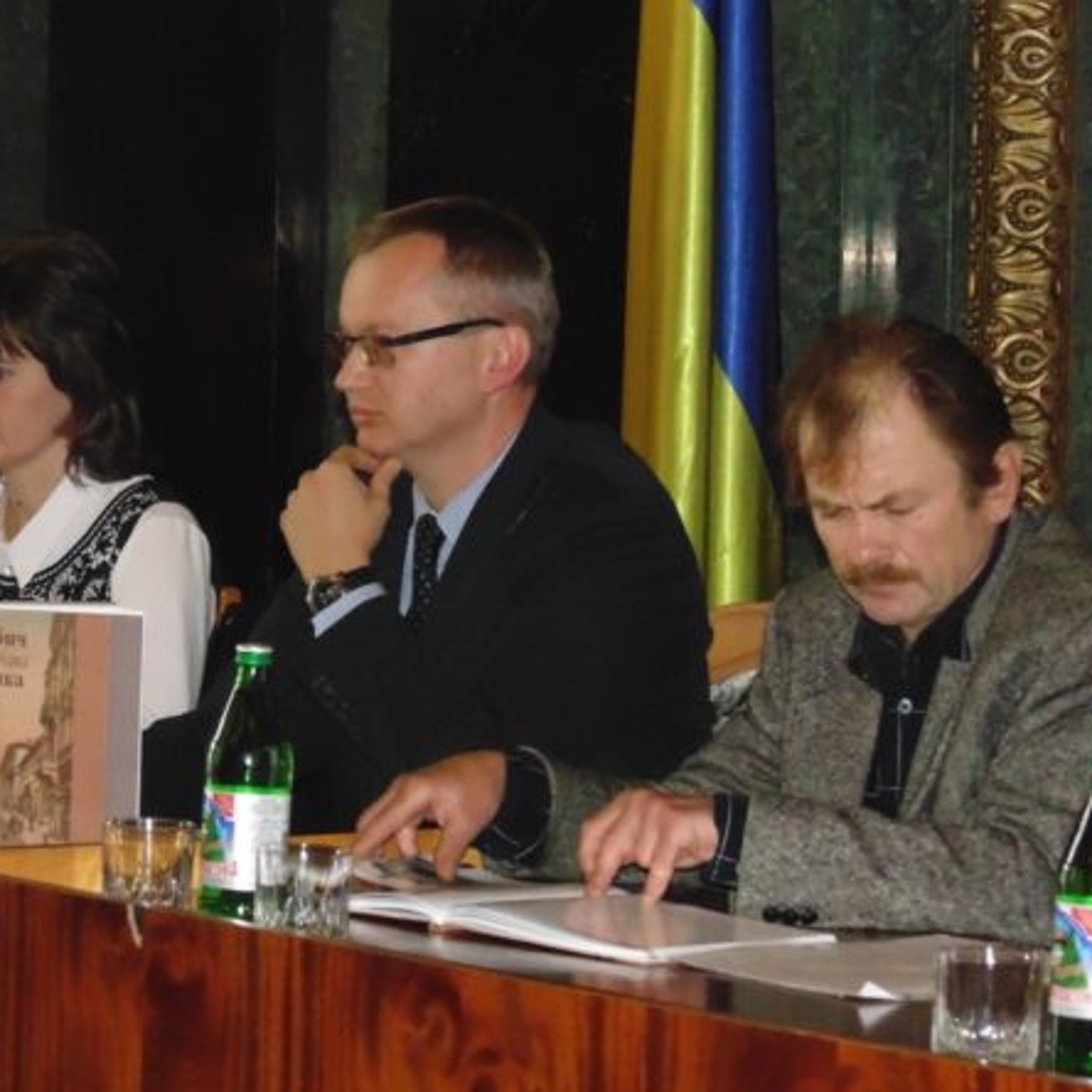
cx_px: 352
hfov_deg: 12.1
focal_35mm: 144
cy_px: 526
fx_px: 5139
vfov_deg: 12.1
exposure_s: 1/60
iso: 800
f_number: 4.5
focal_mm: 19
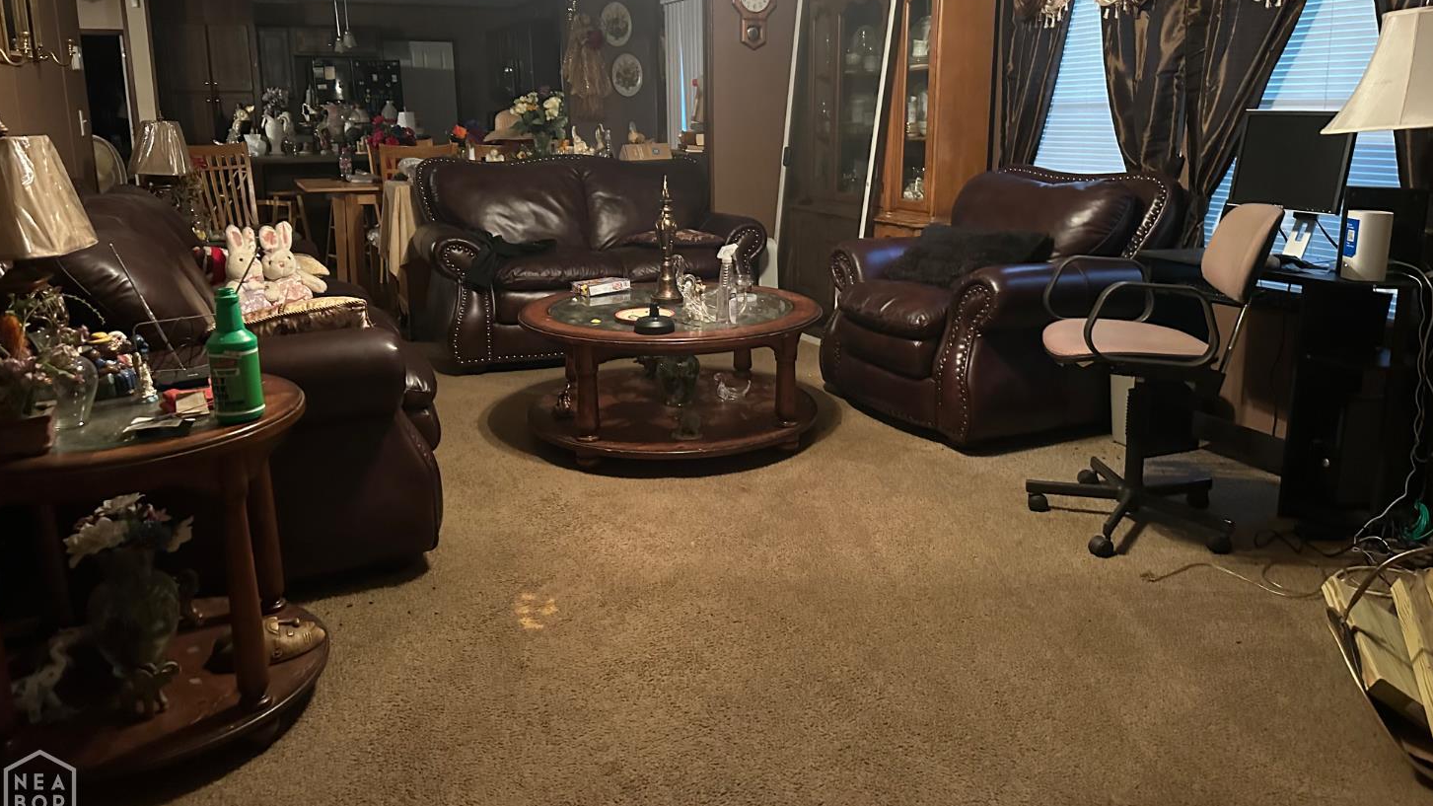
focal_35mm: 27
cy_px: 287
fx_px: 1026
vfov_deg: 42.5
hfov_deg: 69.9
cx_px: 729
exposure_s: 1/30
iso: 1250
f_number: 1.78
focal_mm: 6.86
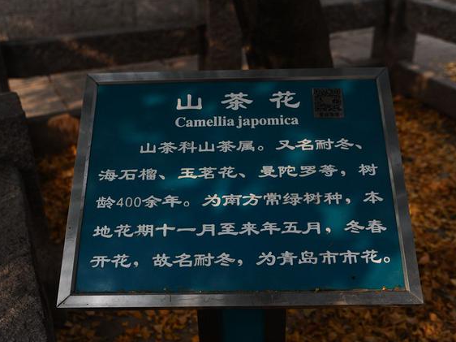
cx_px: 230
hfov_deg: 41.3
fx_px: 606
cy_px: 171
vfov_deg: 31.5
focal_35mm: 46
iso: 200
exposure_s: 1/400
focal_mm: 42
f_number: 3.5
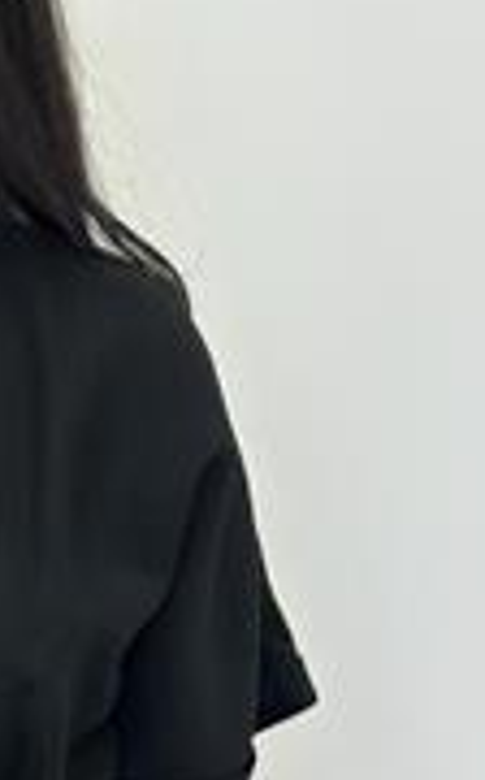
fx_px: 3204
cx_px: -208
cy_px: 639
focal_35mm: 151
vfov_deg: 13.8
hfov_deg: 8.5
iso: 80
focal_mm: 6.86
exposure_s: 1/215
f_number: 1.78
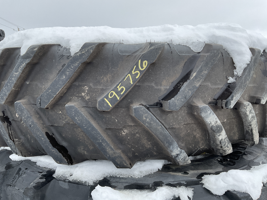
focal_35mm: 29
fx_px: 224
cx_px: 134
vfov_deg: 48.2
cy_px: 100
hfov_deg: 61.7
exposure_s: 1/442
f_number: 1.8
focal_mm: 3
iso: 16
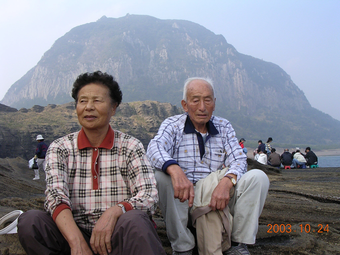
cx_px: 170
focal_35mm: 38
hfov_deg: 49.0
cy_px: 128
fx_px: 373
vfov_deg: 37.7
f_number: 5.6
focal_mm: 5.8
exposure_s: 1/141
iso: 100
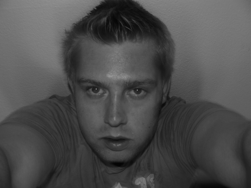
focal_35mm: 36
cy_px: 94
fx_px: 261
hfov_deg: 51.4
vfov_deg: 39.7
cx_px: 126
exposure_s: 1
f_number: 2.8
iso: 100
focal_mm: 6
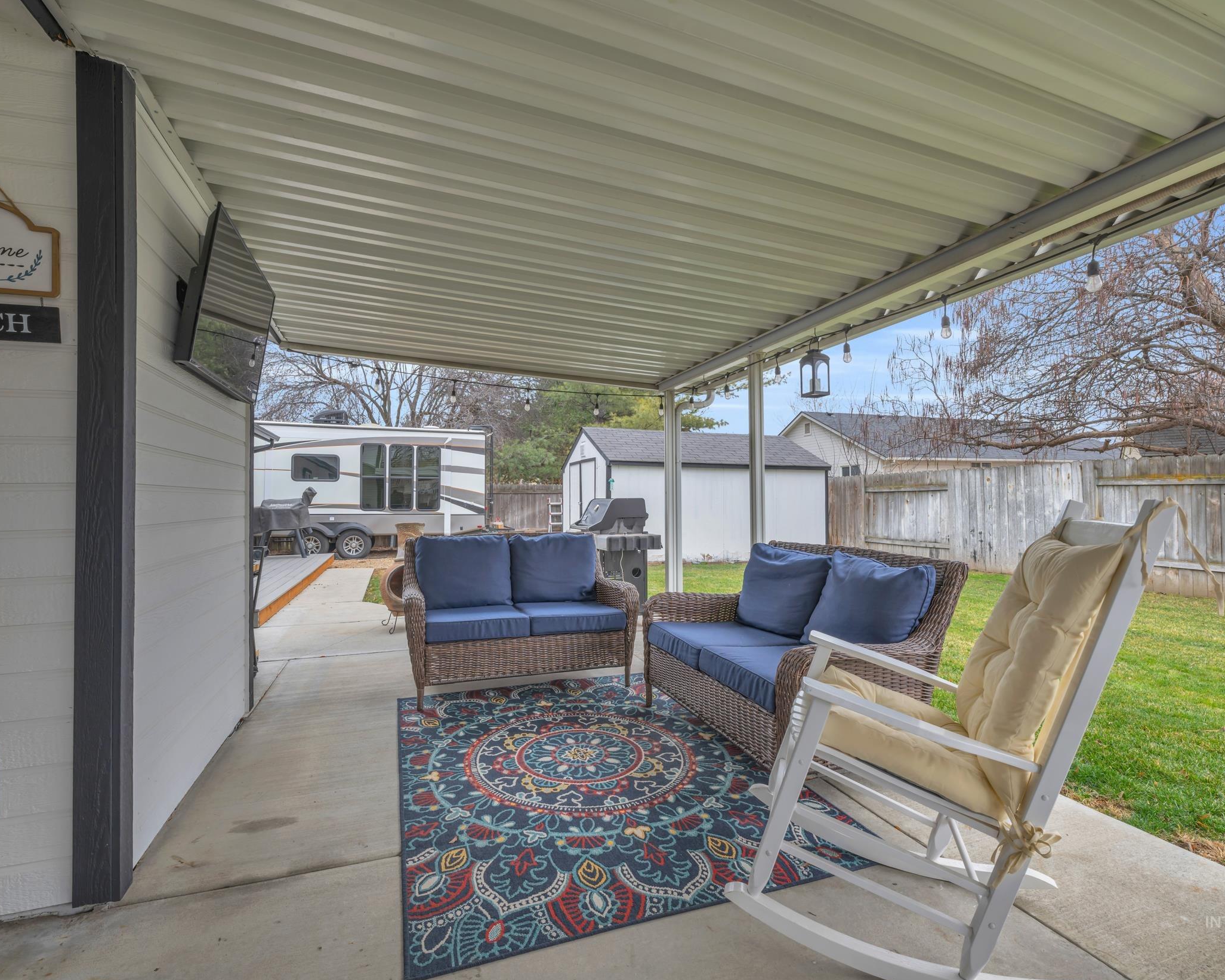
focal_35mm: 16
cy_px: 487
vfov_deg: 80.4
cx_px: 597
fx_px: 580
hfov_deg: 93.1
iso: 100
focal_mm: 14
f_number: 9
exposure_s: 1/13
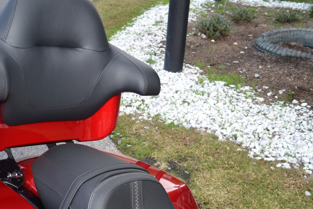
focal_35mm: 49
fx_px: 426
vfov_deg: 27.1
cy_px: 159
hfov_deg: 39.3
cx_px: 81
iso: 100
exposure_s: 1/200
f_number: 4
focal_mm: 20
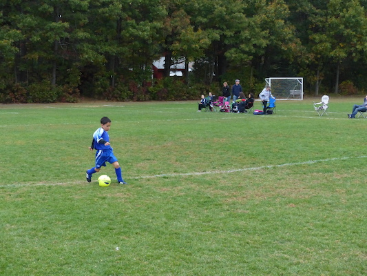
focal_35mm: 72
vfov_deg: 20.4
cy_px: 138
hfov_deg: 27.0
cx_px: 184
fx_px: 764
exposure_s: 1/500
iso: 500
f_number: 2.8
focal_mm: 13
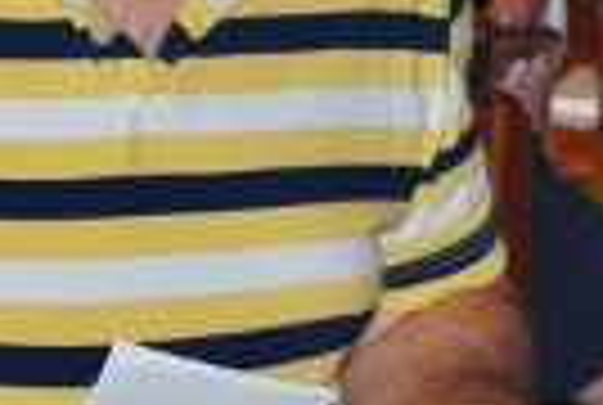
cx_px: 63
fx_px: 6604
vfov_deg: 3.5
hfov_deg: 5.2
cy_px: 14
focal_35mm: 393
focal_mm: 55
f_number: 5.6
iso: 200
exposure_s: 1/60
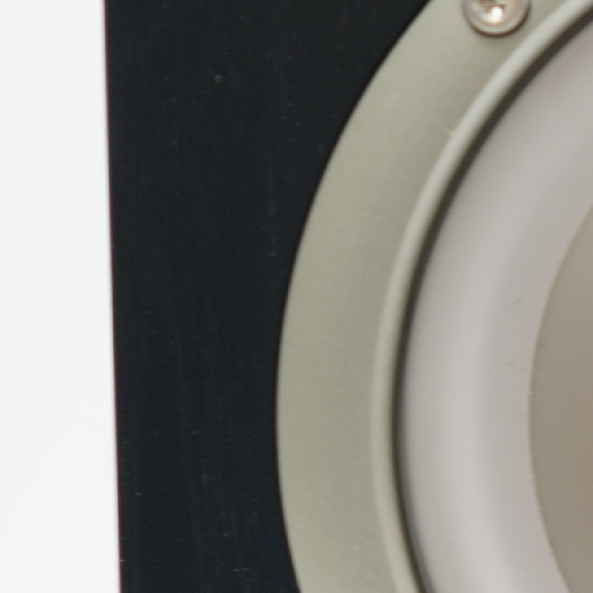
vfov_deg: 12.3
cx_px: 938
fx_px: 2752
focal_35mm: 142
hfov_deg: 11.7
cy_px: 406
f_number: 2.8
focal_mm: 30
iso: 100
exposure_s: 1/50
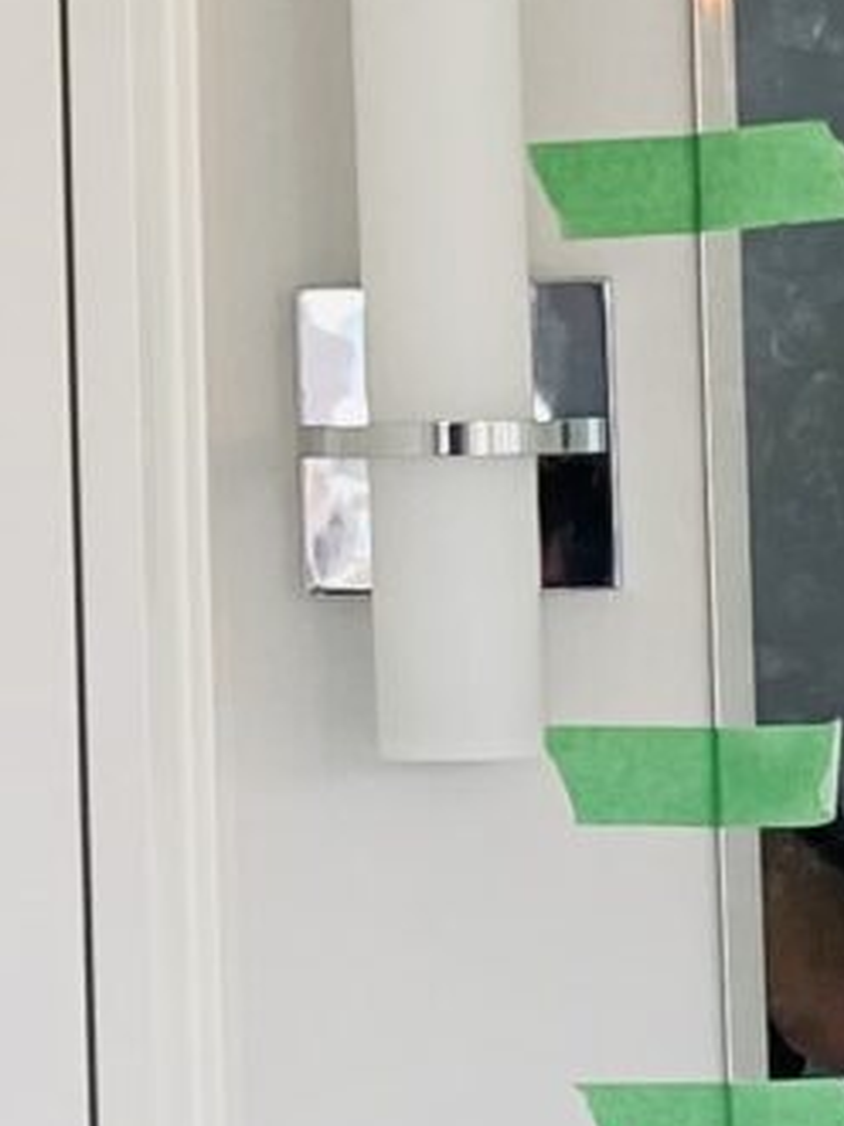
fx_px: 6539
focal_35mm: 201
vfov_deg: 9.8
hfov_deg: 7.2
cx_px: -551
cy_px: 357
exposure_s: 1/120
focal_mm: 4.25
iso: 50
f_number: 1.8
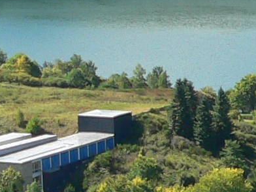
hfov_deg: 8.0
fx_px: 1738
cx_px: 554
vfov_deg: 6.3
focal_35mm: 235
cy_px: 149
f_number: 4
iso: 80
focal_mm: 6
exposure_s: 1/320
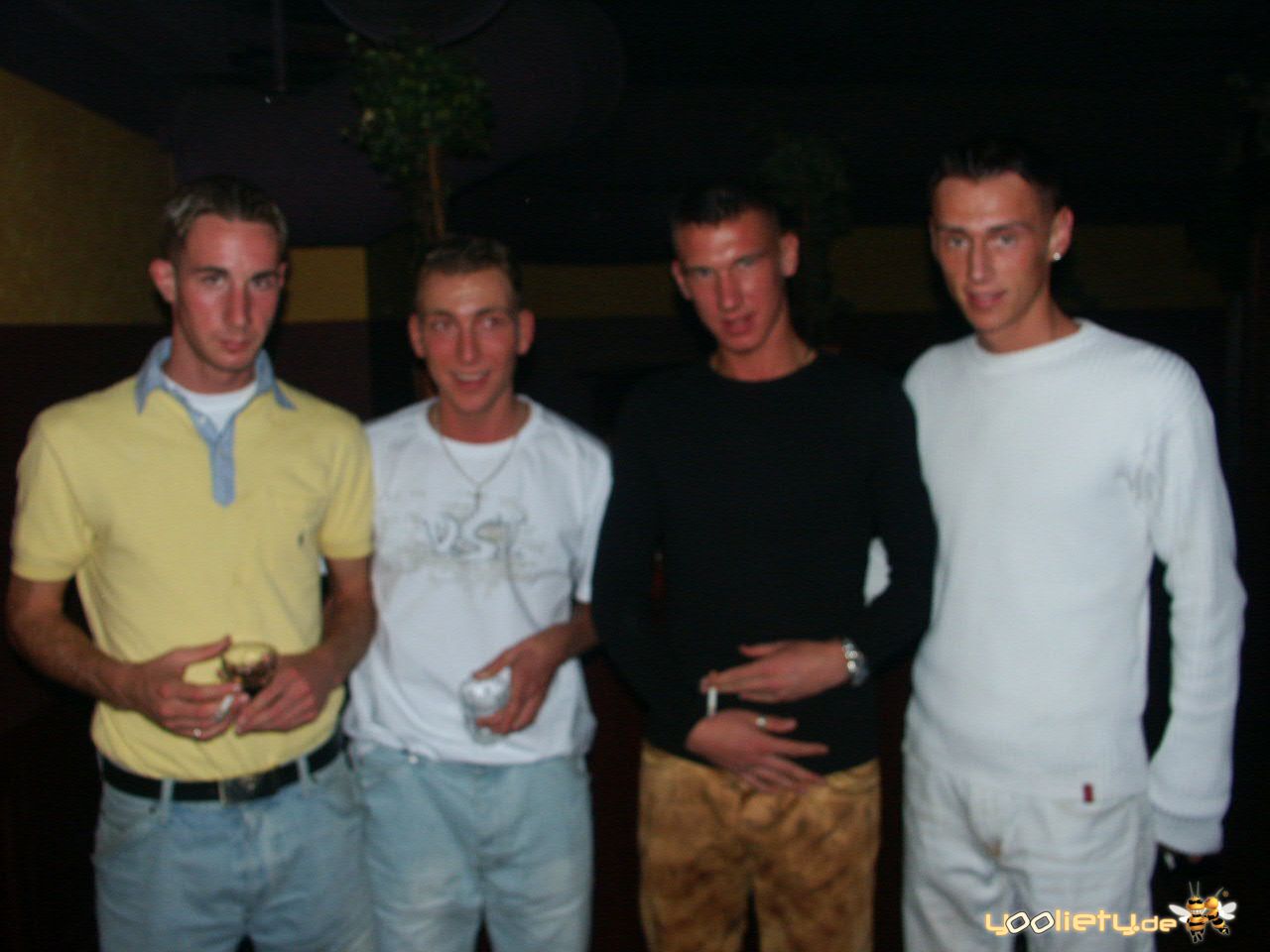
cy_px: 476
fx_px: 1101
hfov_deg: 60.0
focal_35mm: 30
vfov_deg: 46.8
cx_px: 635
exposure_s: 1/45
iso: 200
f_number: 2.8
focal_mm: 7.86
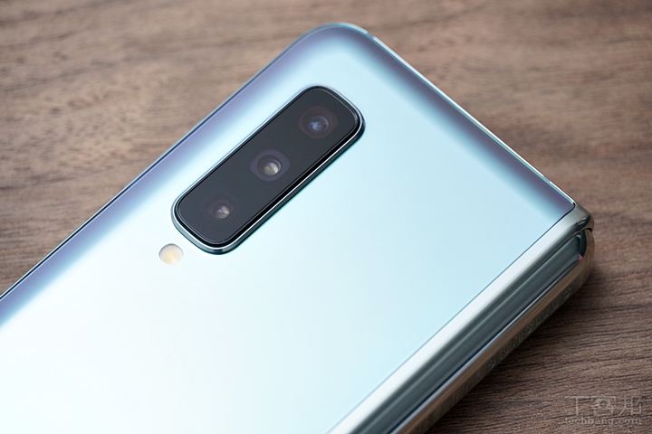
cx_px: 326
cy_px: 217
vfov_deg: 6.8
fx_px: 3667
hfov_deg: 10.2
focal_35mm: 202
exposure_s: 1/125
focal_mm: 135
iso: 800
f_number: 5.6
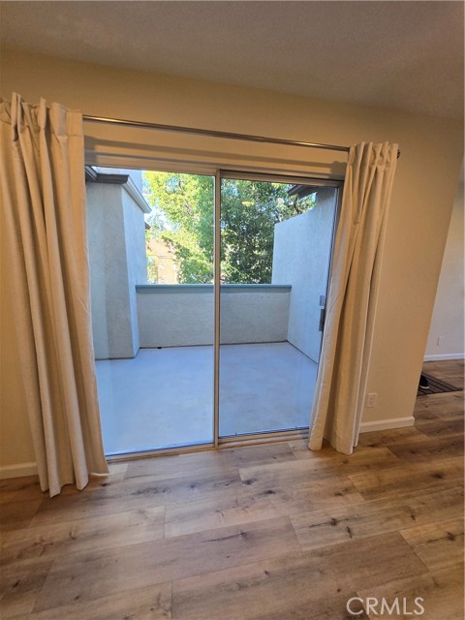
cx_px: 232
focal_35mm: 13
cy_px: 310
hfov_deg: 89.9
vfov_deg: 106.2
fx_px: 233
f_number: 2.2
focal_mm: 1.7
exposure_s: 1/60
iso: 40
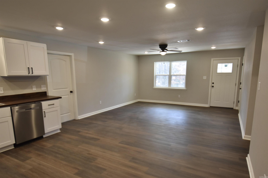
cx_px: 134
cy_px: 89
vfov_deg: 56.1
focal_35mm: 22
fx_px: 167
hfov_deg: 77.3
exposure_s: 1/60
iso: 400
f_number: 4
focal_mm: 15
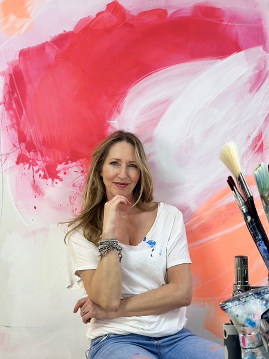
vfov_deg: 39.7
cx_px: 134
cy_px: 180
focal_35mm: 48
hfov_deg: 30.3
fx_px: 497
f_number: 1.78
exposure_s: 1/100
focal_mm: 6.86
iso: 80
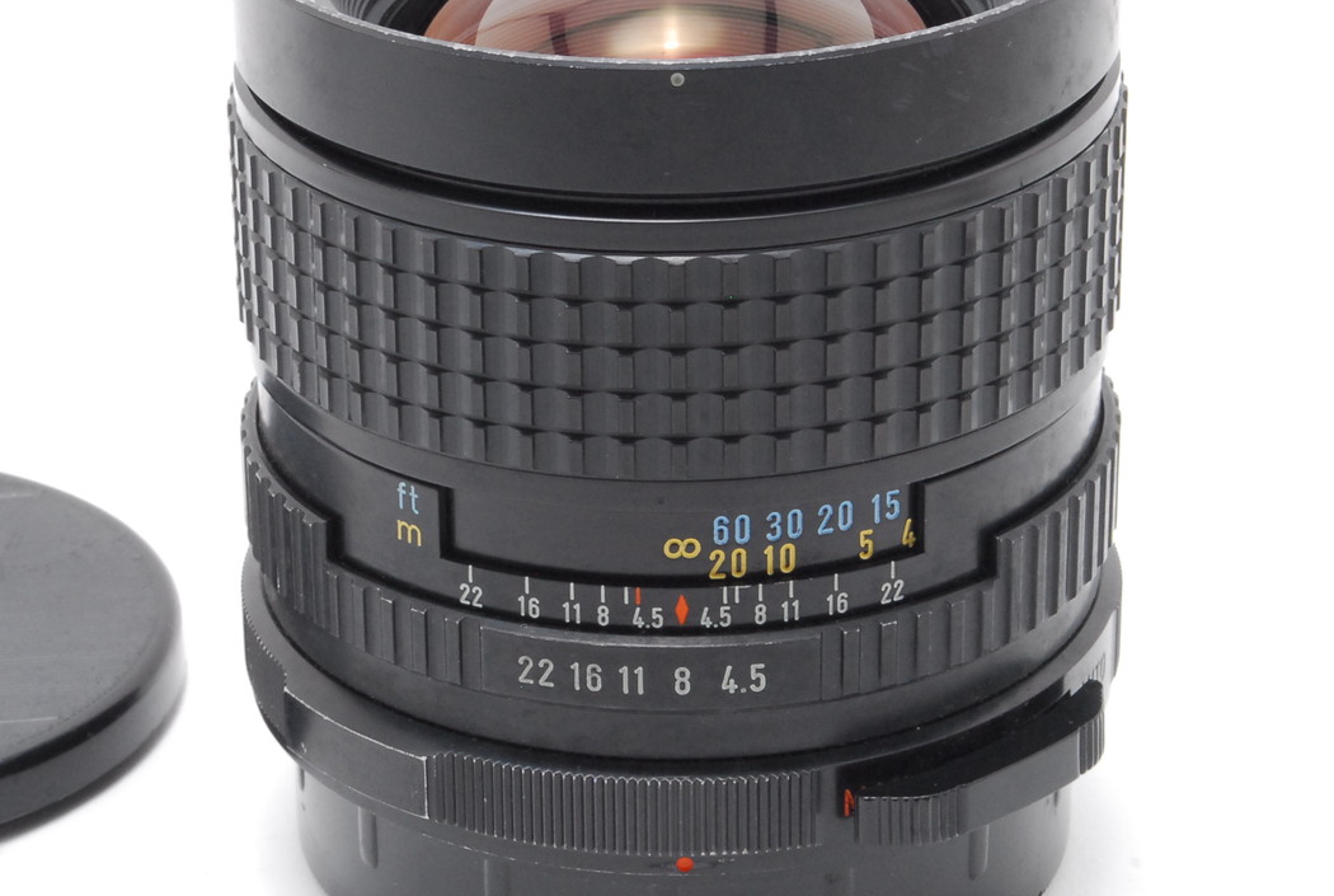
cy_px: 389
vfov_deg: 11.0
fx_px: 4670
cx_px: 396
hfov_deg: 16.2
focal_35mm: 126
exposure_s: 1/250
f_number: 22
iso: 640
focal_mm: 55
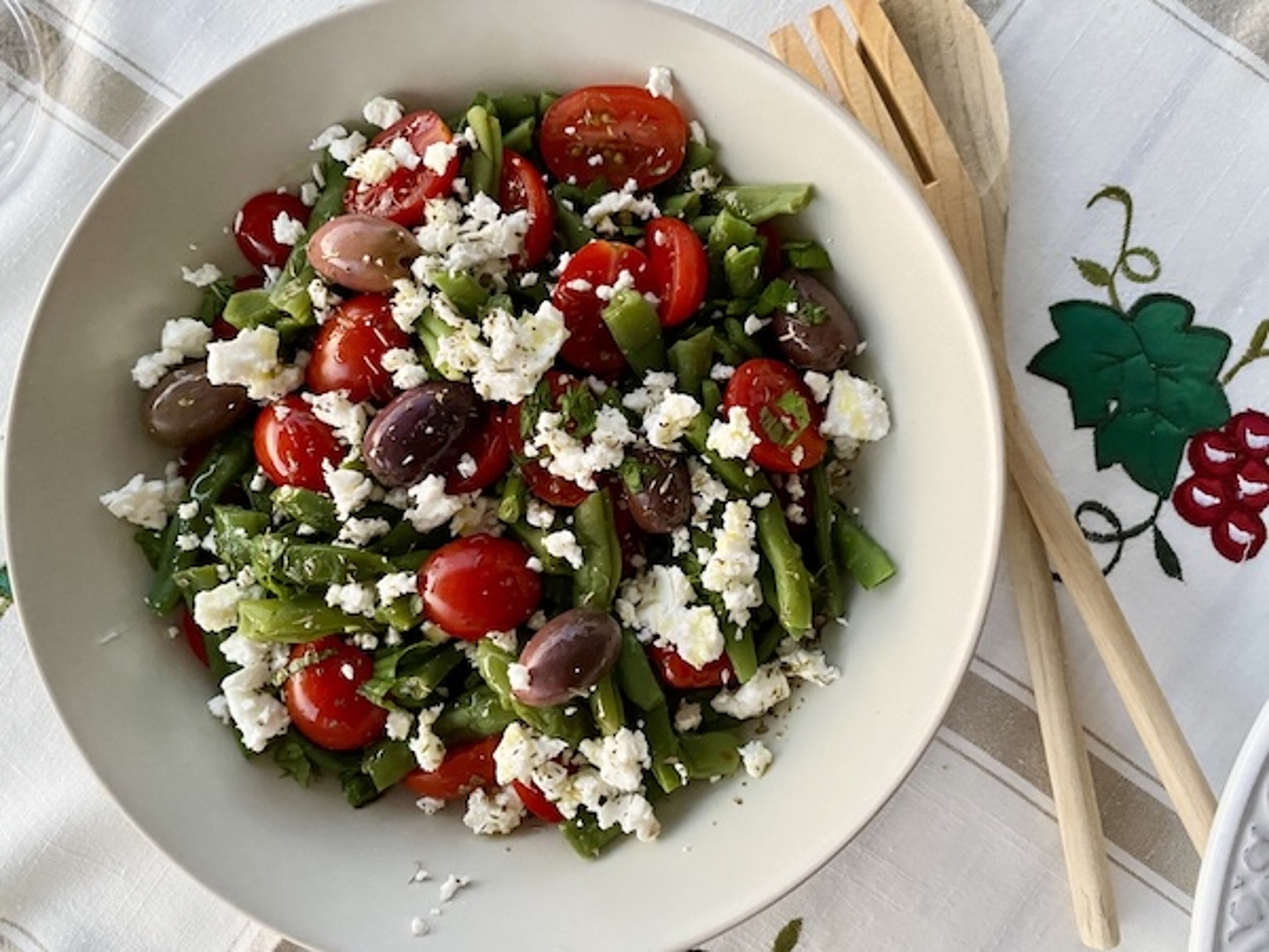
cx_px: 634
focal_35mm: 26
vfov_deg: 53.1
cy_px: 476
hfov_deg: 67.3
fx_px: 953
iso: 500
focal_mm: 4.25
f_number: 1.8
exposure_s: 1/25
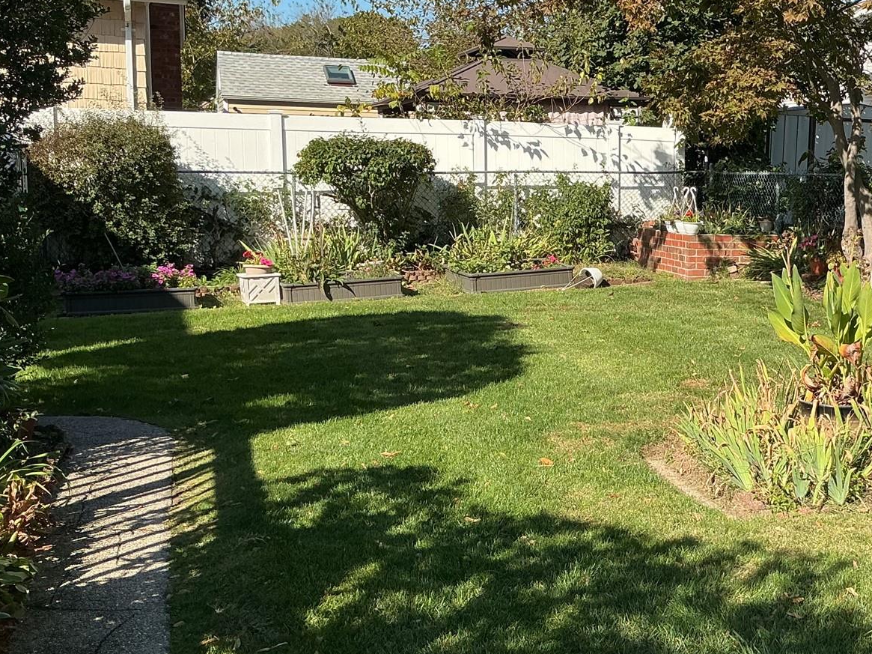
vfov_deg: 28.5
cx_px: 710
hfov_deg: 36.1
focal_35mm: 51
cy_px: 318
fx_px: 1284
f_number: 1.8
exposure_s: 1/1076
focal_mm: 3
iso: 25
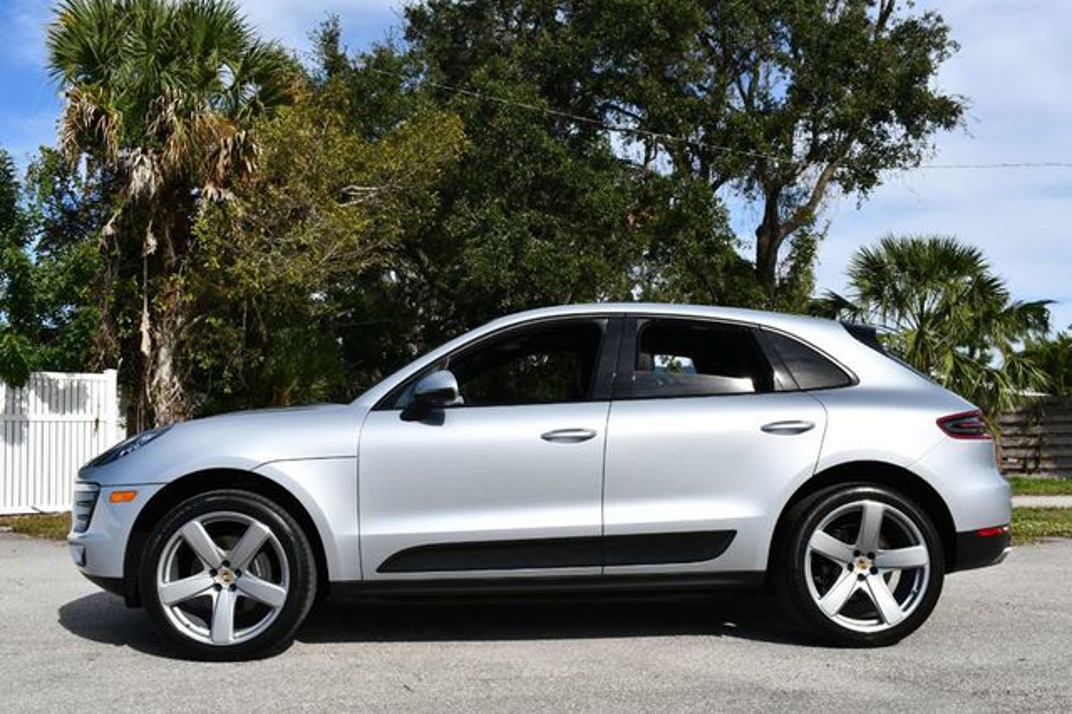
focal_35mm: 33
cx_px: 536
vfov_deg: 39.9
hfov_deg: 57.2
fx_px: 982
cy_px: 357
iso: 100
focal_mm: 22
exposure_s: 1/320
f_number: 9
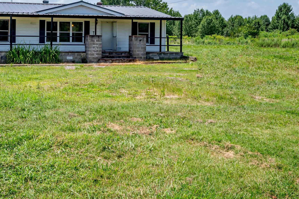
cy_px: 36
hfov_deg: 36.5
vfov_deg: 25.0
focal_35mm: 53
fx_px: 440
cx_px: 70
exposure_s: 1/200
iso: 100
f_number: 11
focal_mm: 30
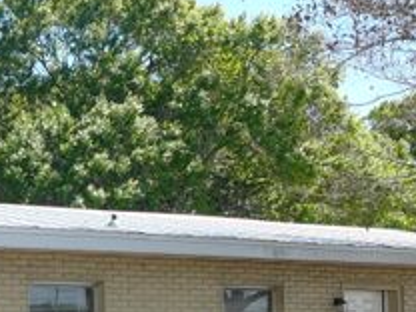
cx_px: 56
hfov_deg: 22.8
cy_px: 329
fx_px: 1009
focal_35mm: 84
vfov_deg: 17.1
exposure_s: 1/500
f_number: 2.8
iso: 80
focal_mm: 5.2
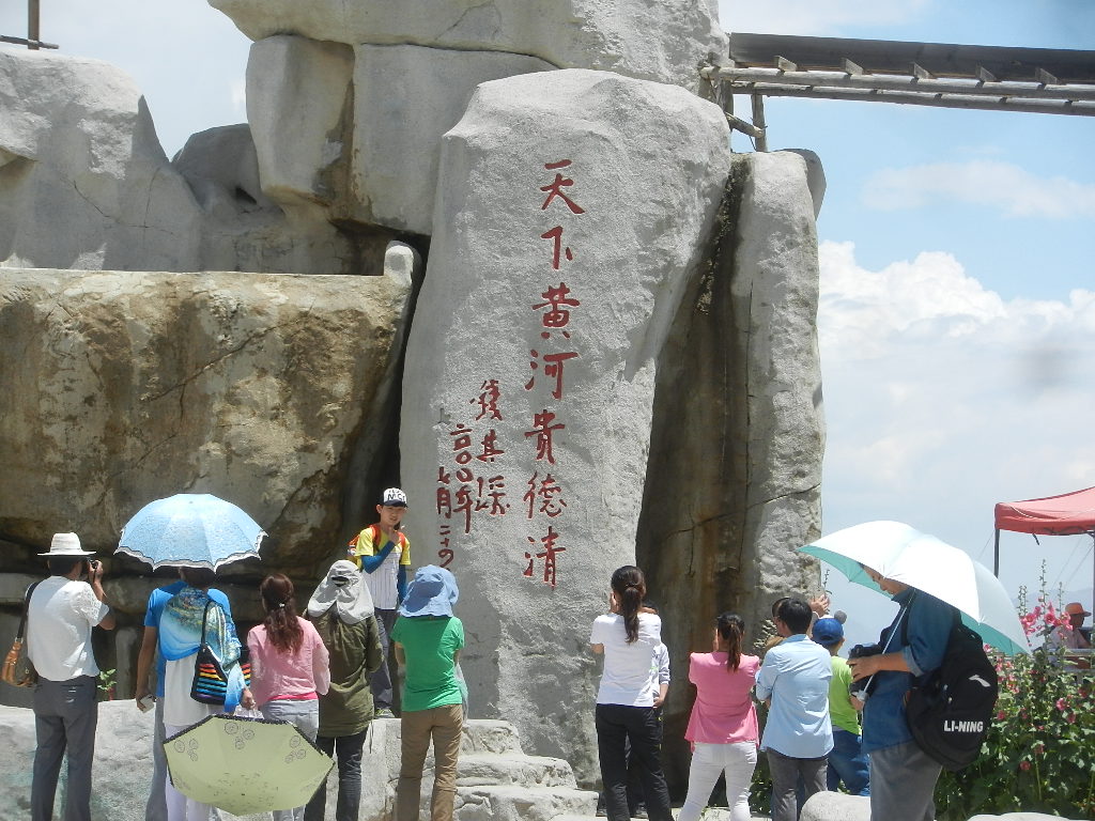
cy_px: 410
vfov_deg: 12.0
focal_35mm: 123
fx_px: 3891
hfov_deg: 16.0
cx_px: 548
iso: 160
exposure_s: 1/800
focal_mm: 22.2
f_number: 5.1
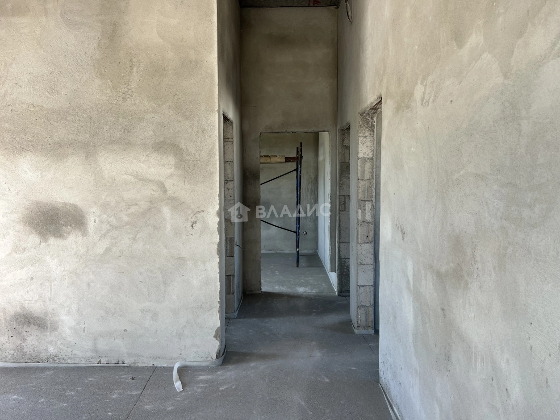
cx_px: 280
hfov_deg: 67.3
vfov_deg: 53.1
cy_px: 210
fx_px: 421
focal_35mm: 26
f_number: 1.5
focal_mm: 5.7
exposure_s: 1/121
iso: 40
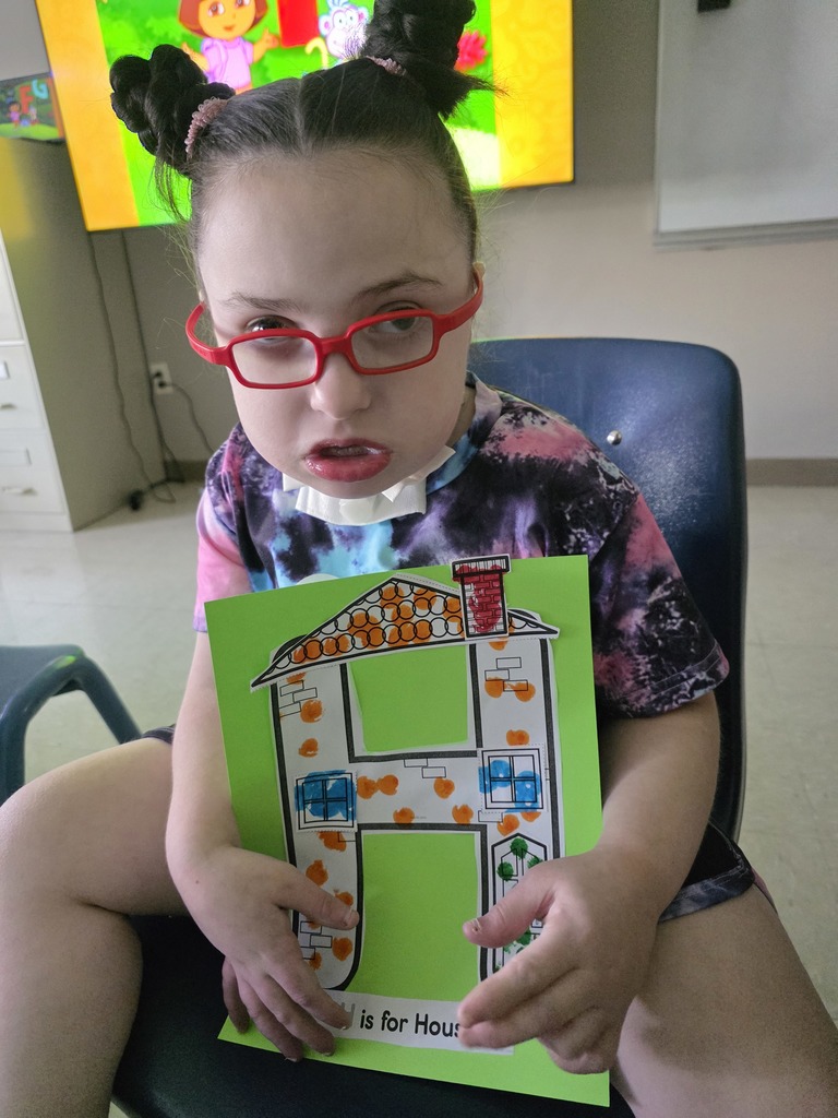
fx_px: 742
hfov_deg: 58.9
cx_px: 419
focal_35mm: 23
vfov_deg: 73.9
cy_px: 559
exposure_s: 1/120
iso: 2000
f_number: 1.7
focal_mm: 6.3
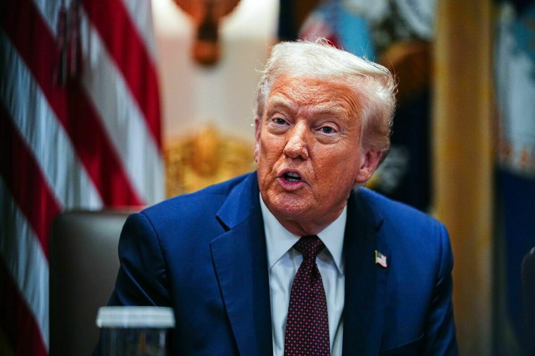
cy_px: 178
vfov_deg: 9.1
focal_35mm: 150
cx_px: 268
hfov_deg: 13.7
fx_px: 2229
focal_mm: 150
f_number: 2
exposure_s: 1/500
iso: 3200
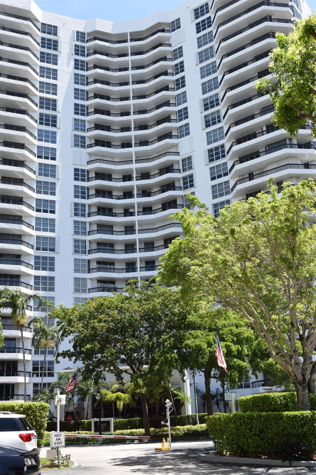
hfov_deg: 33.0
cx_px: 158
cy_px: 238
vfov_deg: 47.9
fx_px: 534
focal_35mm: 40
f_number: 8
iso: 200
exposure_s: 1/250
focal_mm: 27
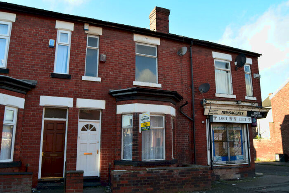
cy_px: 96
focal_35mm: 27
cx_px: 144
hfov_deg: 67.4
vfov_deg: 47.9
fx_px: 217
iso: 400
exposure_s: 1/160
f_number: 9
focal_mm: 18
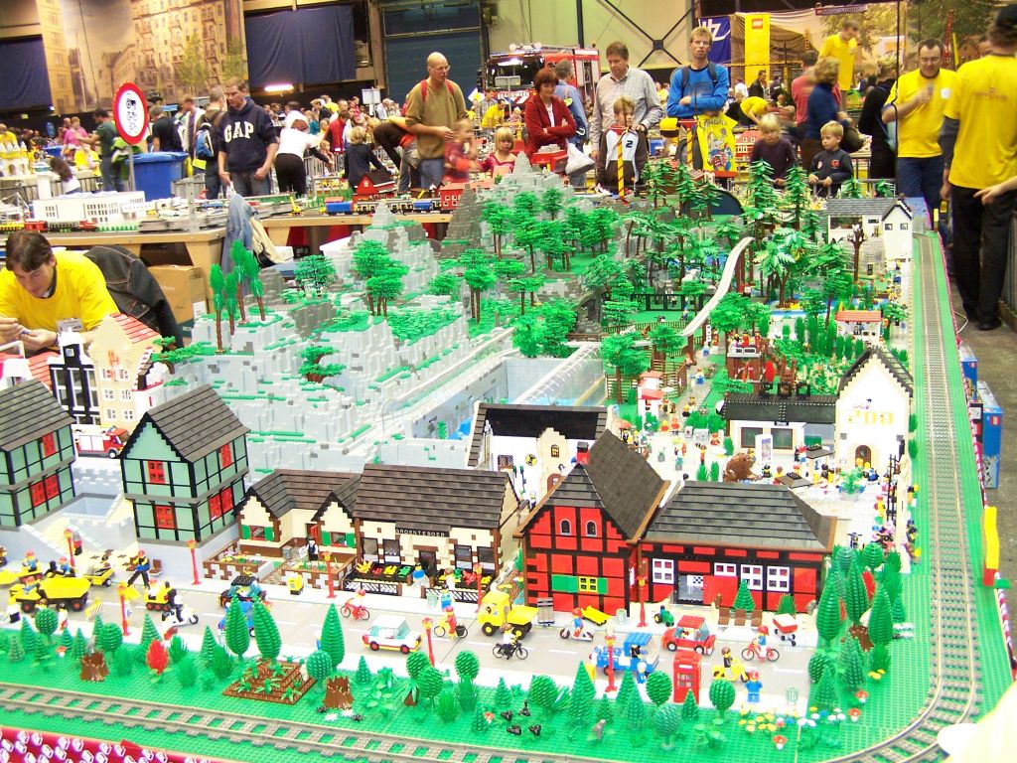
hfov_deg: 46.8
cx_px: 508
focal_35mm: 40
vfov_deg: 36.0
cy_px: 382
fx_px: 1175
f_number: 2.8
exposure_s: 1/8
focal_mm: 6.7
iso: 140
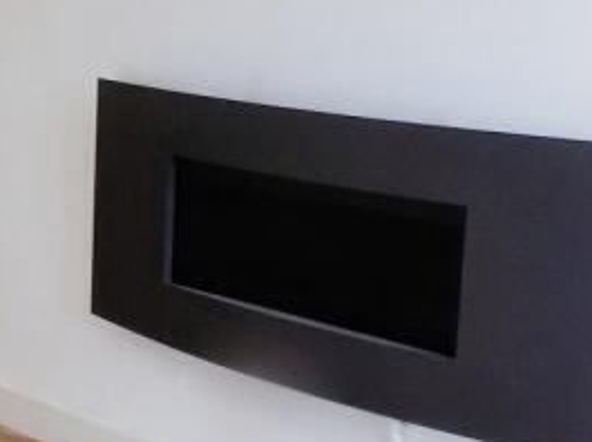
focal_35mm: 89
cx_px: -150
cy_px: 295
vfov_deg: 16.5
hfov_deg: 20.4
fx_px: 1520
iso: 200
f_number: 3.1
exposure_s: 1/30
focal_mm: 4
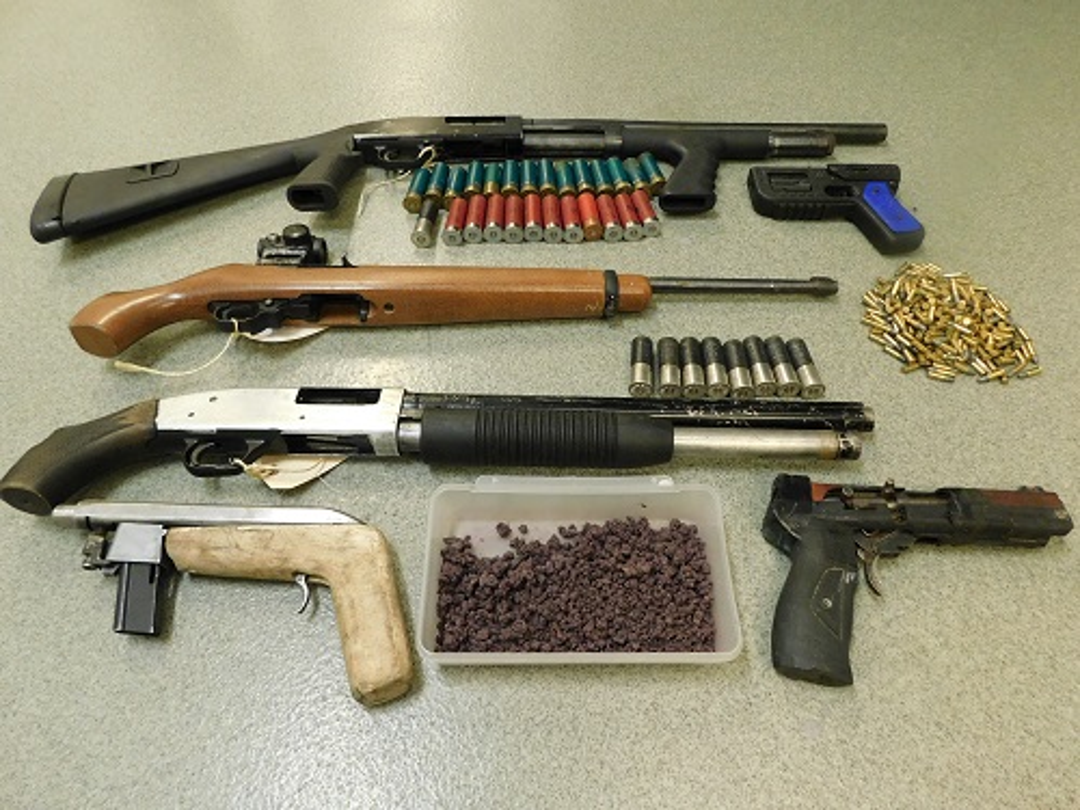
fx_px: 718
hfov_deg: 73.9
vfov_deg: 58.9
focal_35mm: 23
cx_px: 540
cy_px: 405
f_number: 3
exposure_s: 1/30
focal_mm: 4
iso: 400
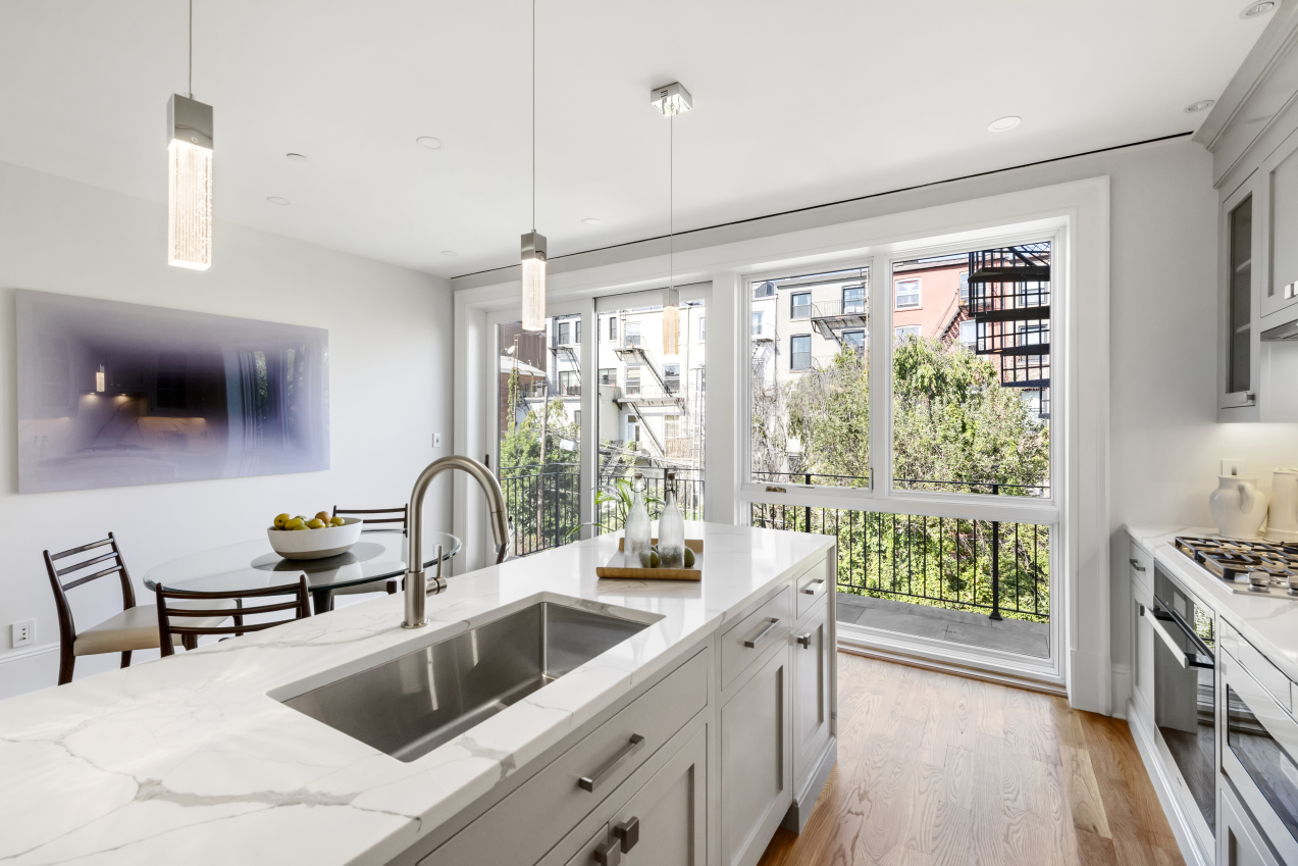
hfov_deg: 96.7
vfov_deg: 73.8
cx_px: 649
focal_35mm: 16
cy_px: 433
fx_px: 577
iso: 320
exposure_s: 1/60
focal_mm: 16
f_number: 9
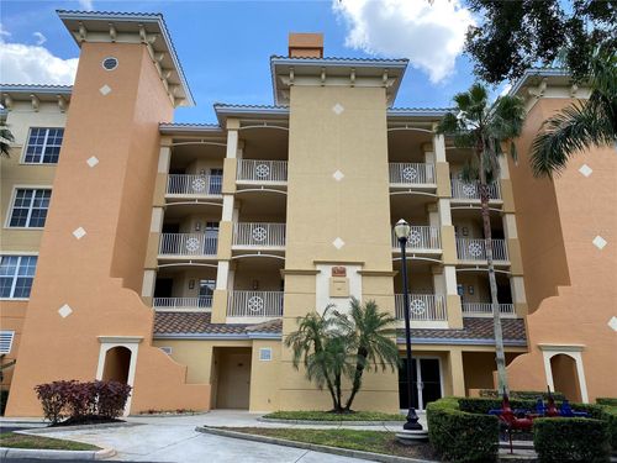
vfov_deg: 53.1
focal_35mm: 26
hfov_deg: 67.3
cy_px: 232
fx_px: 463
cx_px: 308
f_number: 1.8
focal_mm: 4.25
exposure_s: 1/965
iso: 32
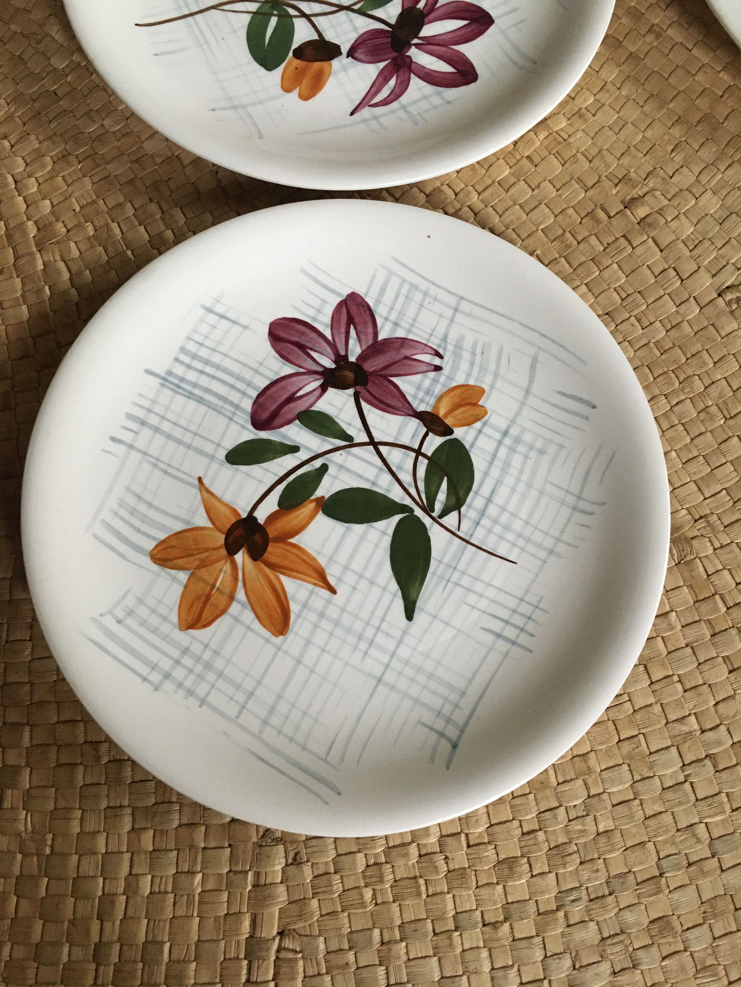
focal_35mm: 29
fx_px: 828
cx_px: 370
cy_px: 494
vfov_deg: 61.7
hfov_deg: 48.2
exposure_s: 1/33
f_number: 2.2
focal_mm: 4.15
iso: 250
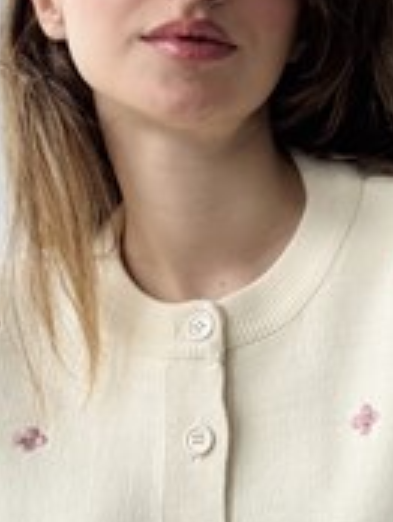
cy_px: 376
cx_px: 261
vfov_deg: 13.4
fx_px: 2220
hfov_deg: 10.1
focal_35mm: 147
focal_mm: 6.76
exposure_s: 1/211
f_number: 1.78
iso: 64
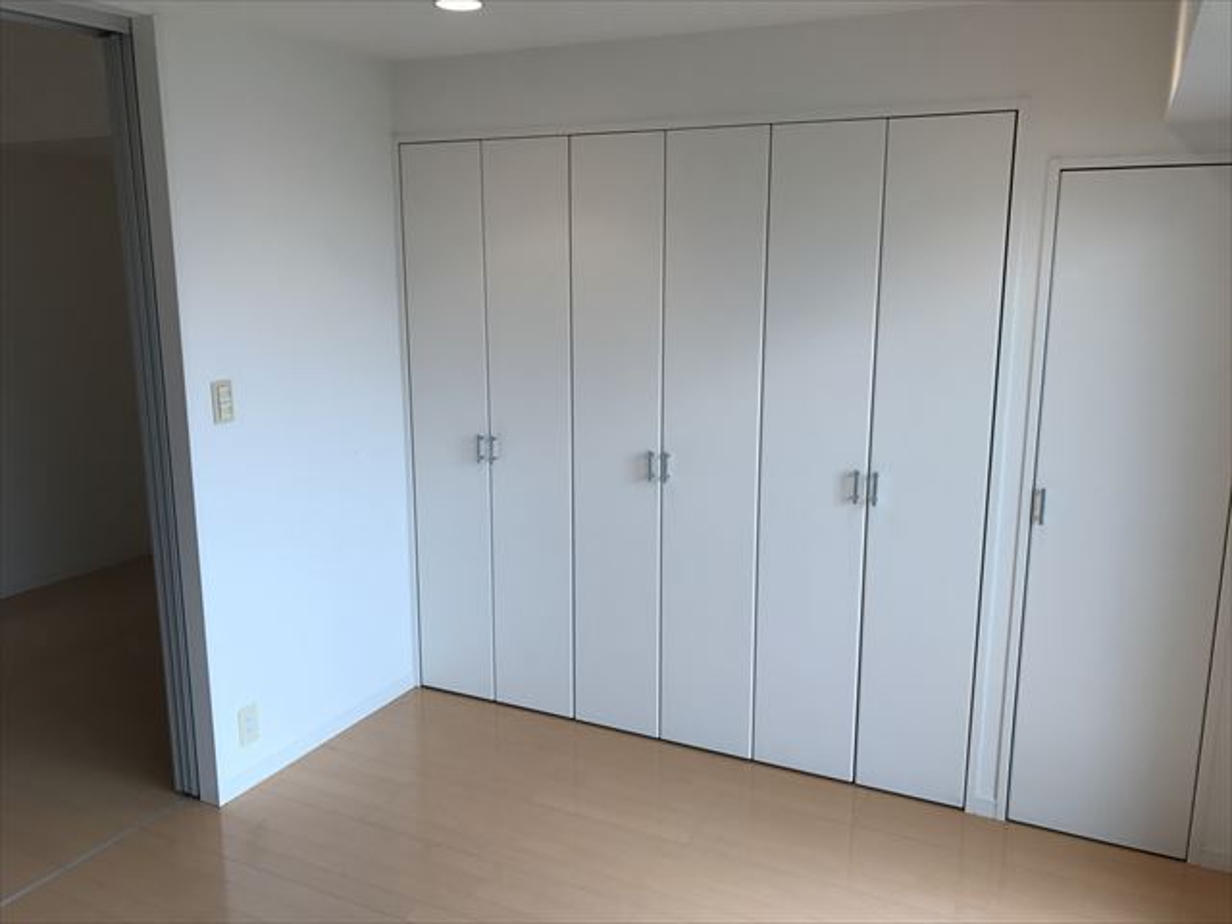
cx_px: 616
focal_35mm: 28
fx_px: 997
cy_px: 462
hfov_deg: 63.4
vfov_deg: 49.7
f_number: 1.8
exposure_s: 1/100
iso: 32
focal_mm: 3.99
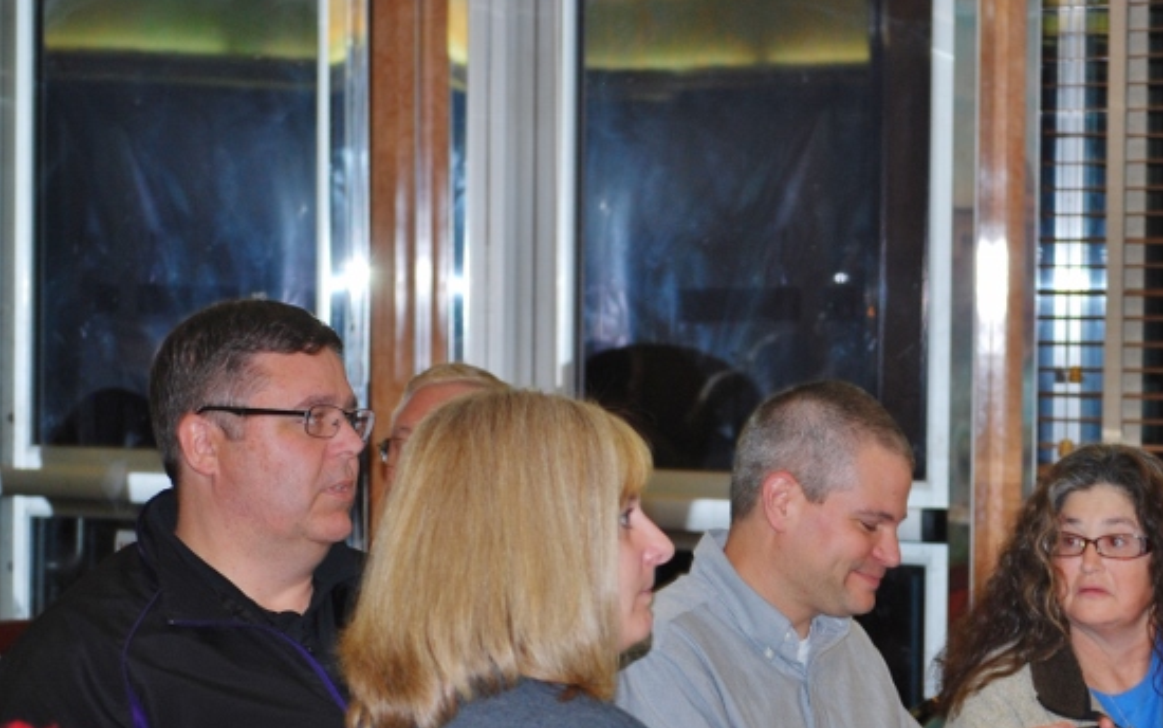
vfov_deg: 9.0
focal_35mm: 145
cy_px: 561
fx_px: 4589
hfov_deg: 14.4
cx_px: 844
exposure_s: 1/60
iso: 280
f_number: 4.2
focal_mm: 65
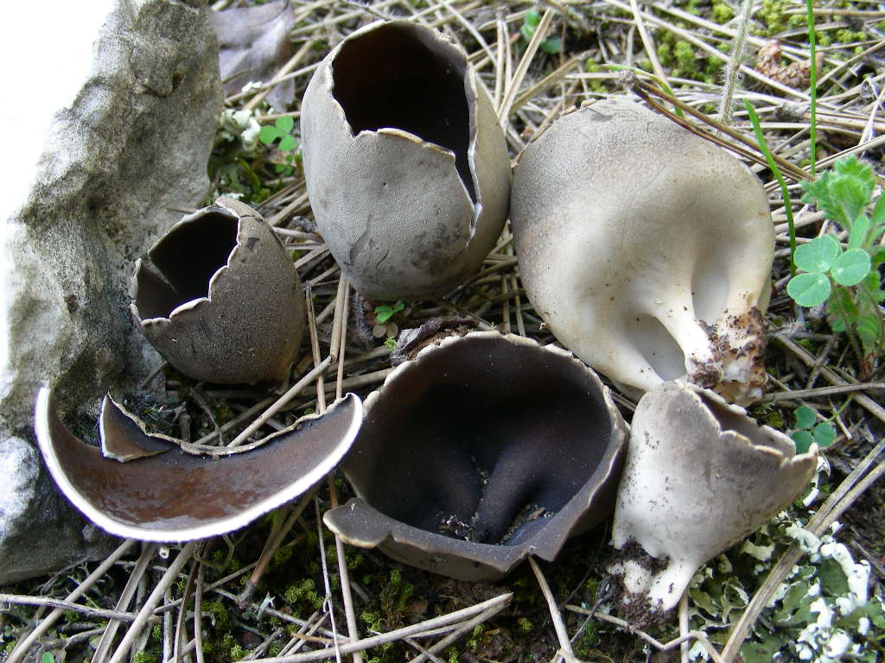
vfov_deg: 32.9
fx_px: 1125
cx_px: 442
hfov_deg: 42.9
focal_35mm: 44
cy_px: 332
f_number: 3.5
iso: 50
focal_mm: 7.4
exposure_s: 1/18.6
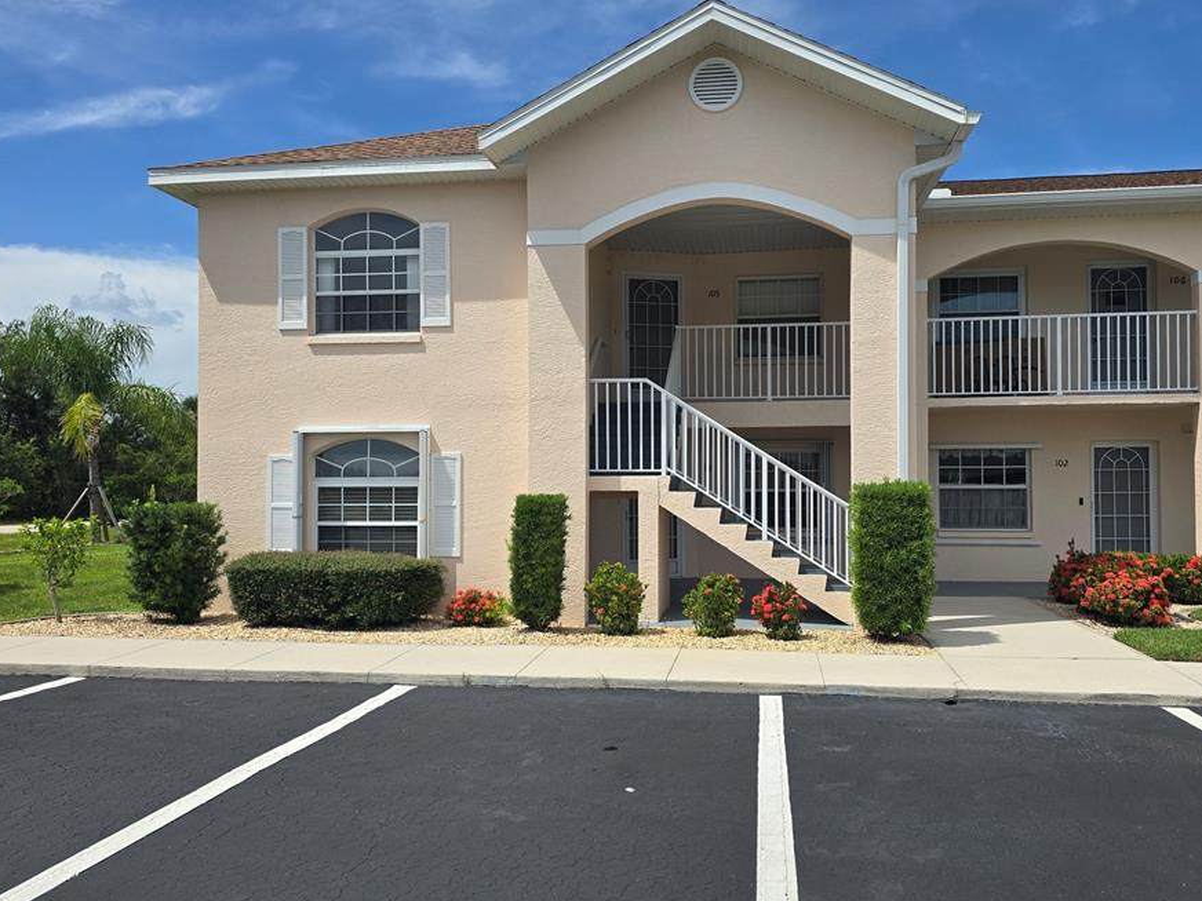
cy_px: 463
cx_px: 649
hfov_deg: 65.2
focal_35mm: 27
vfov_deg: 51.3
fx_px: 938
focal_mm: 6.3
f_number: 1.7
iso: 12
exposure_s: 1/1022
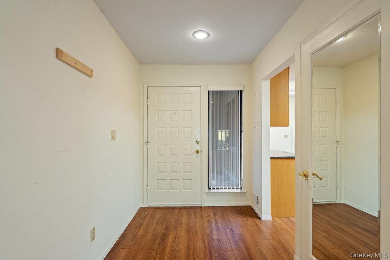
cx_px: 195
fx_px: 195
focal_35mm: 18
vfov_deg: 67.4
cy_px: 130
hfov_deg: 90.0
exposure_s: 1/10
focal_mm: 18
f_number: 5
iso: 2000
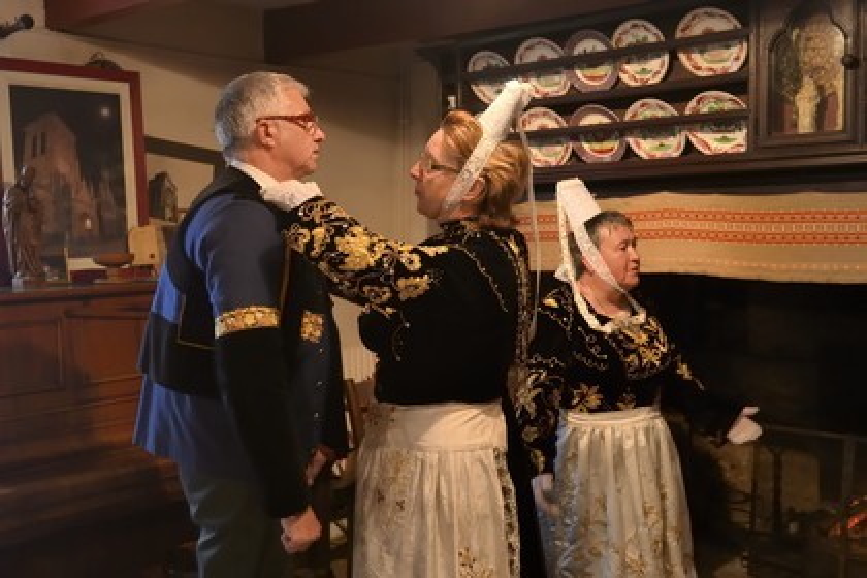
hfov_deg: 50.7
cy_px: 289
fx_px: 915
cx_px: 434
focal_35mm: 38
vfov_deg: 35.1
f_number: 5
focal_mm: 38
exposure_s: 1/15
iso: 800
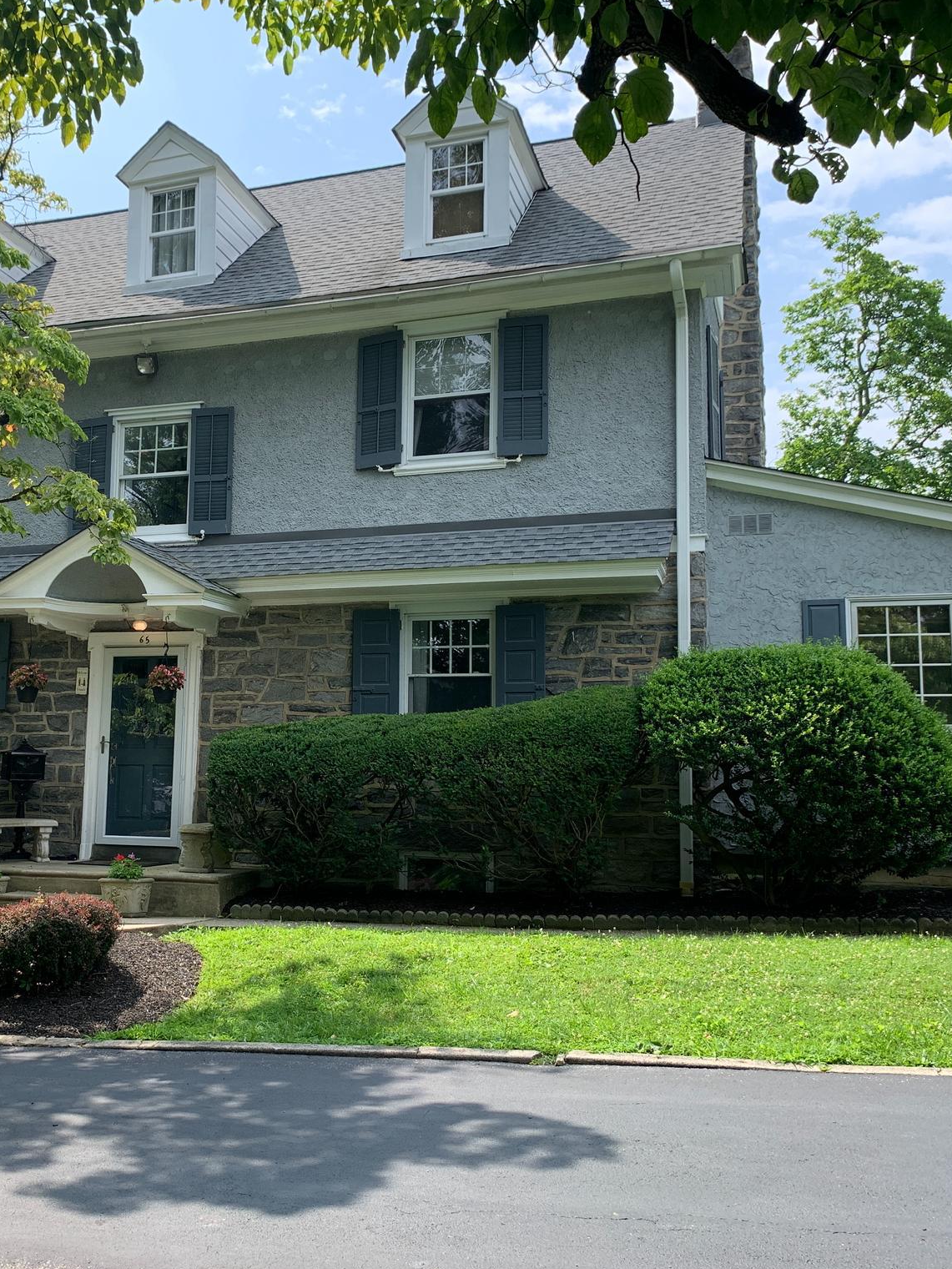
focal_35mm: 35
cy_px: 637
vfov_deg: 52.6
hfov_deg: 39.9
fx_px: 1283
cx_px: 279
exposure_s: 1/743
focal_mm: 4.25
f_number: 1.8
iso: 25
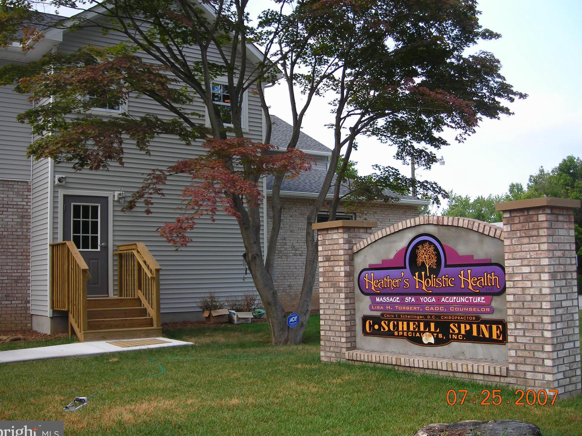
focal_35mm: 40
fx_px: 672
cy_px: 216
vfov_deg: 36.0
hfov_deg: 46.8
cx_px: 295
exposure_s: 1/130
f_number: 3.2
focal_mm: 6.3
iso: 50
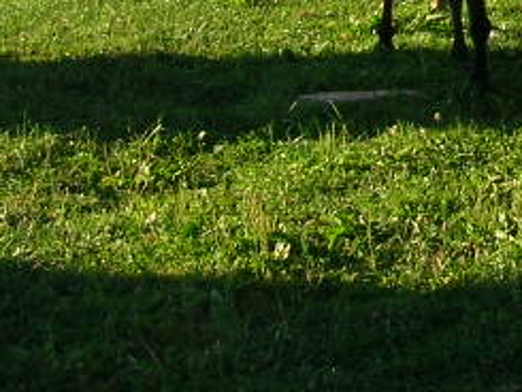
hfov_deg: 12.3
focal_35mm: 146
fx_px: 2203
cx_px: 952
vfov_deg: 9.9
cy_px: -187
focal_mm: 5.8
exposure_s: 1/380
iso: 50
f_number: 2.8
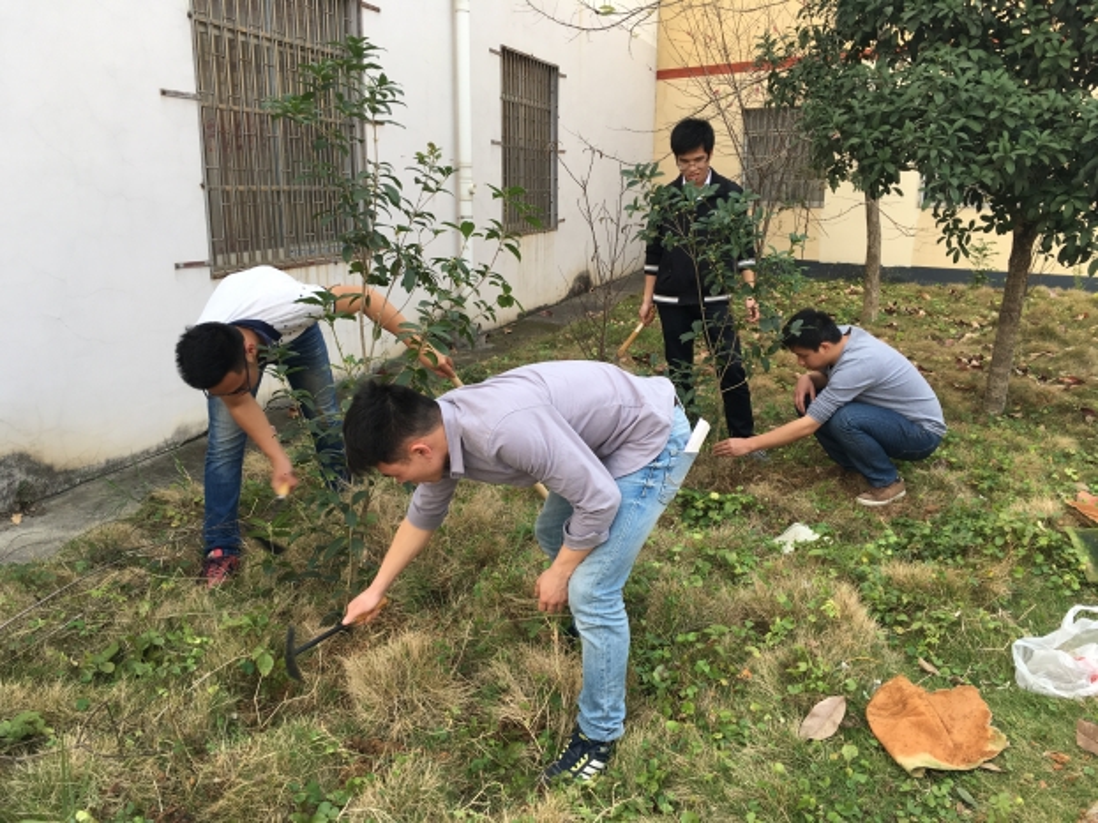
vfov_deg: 48.2
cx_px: 549
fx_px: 920
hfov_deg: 61.7
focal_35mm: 29
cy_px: 412
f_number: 2.2
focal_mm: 4.15
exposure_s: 1/100
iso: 25
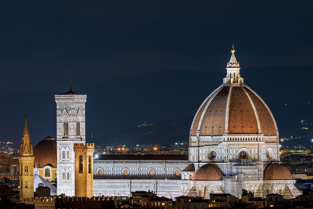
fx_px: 1991
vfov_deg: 6.0
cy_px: 104
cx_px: 156
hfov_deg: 9.0
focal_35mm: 229
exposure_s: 25
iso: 100
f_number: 11
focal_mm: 229
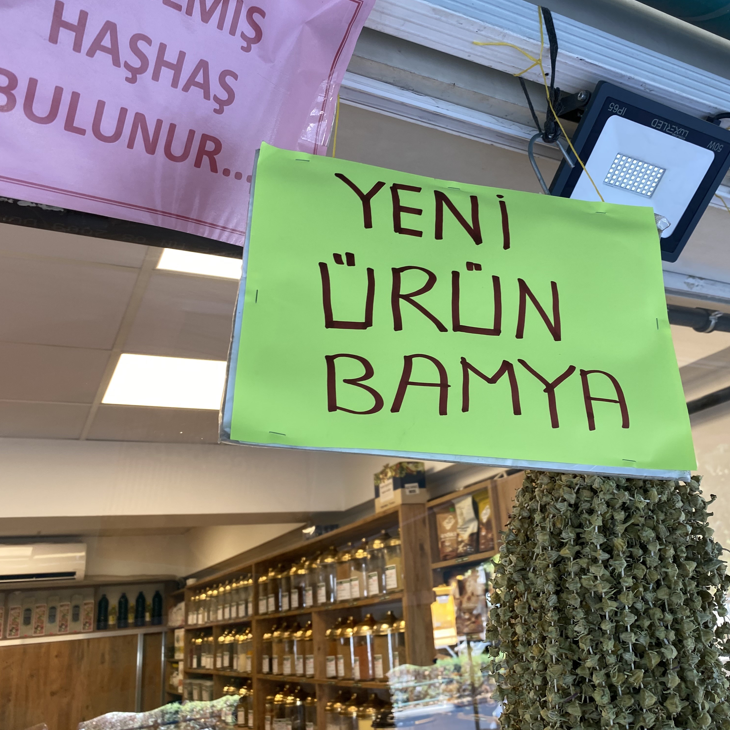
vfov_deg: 52.5
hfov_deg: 52.1
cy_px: 366
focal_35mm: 31
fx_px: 740
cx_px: 443
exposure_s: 1/100
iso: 50
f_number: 1.8
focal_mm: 4.25
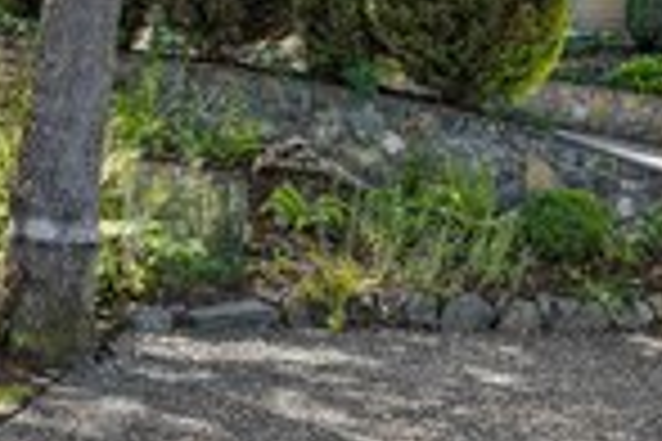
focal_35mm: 71
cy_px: 122
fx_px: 1306
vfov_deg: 19.1
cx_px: 304
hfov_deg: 28.4
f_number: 9
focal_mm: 24
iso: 250
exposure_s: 1/8
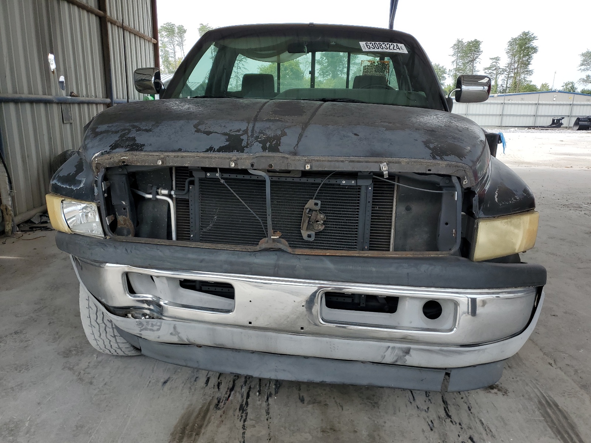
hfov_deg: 67.3
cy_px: 222
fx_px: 444
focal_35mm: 26
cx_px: 296
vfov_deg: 53.1
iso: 50
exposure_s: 1/1429
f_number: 1.5
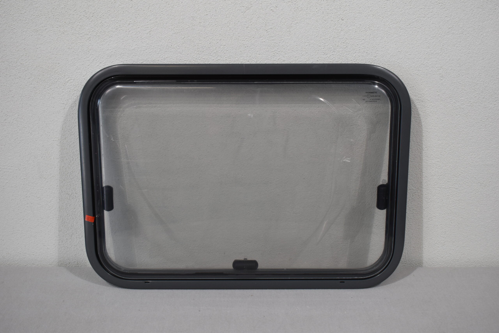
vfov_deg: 33.0
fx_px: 561
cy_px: 166
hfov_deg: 47.9
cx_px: 250
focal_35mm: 40
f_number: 5.6
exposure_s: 1/125
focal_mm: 27
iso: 400
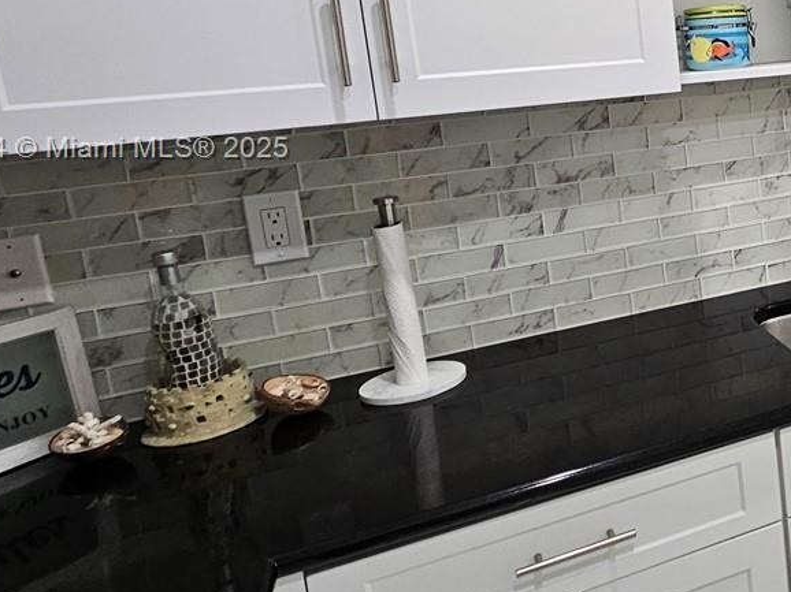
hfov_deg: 38.3
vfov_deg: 38.6
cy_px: 150
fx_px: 822
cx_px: 946
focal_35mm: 36
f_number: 2.2
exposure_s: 1/60
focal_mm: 2.2
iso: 160
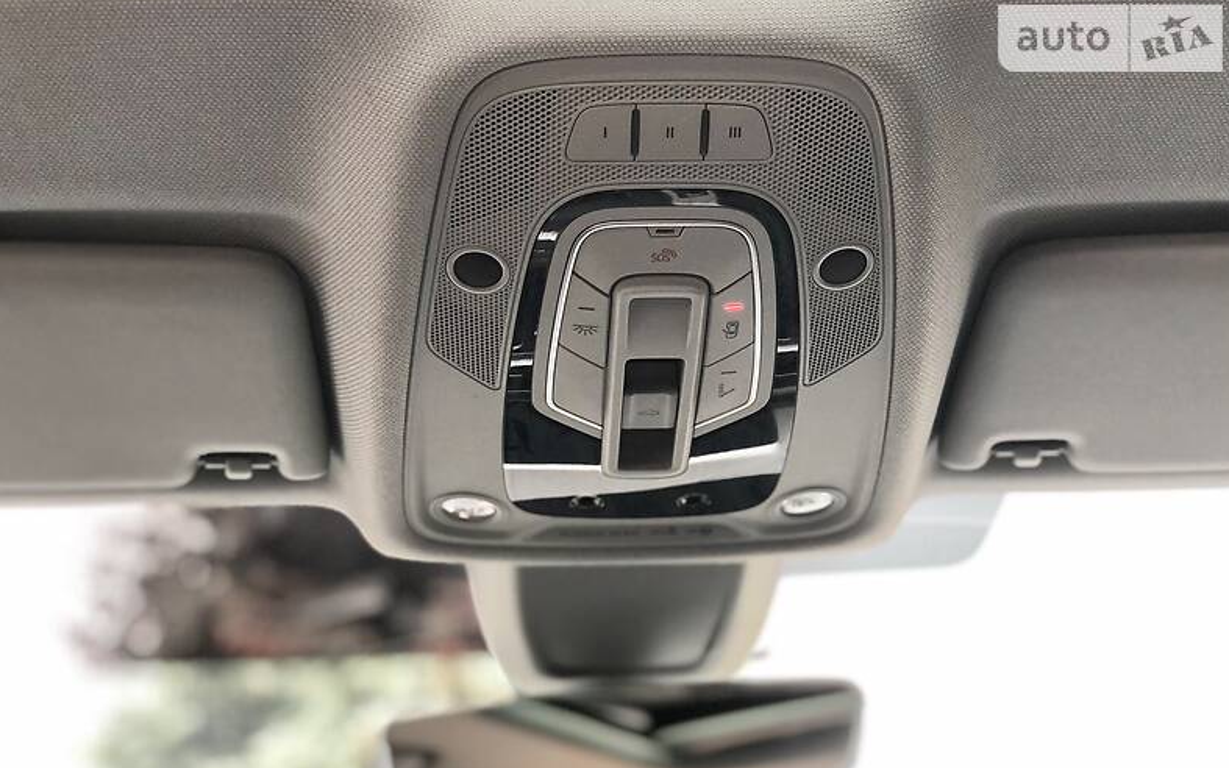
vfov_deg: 23.1
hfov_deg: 36.3
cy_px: 454
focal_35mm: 56
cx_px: 622
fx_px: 1876
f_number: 2.4
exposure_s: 1/60
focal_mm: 6
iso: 100
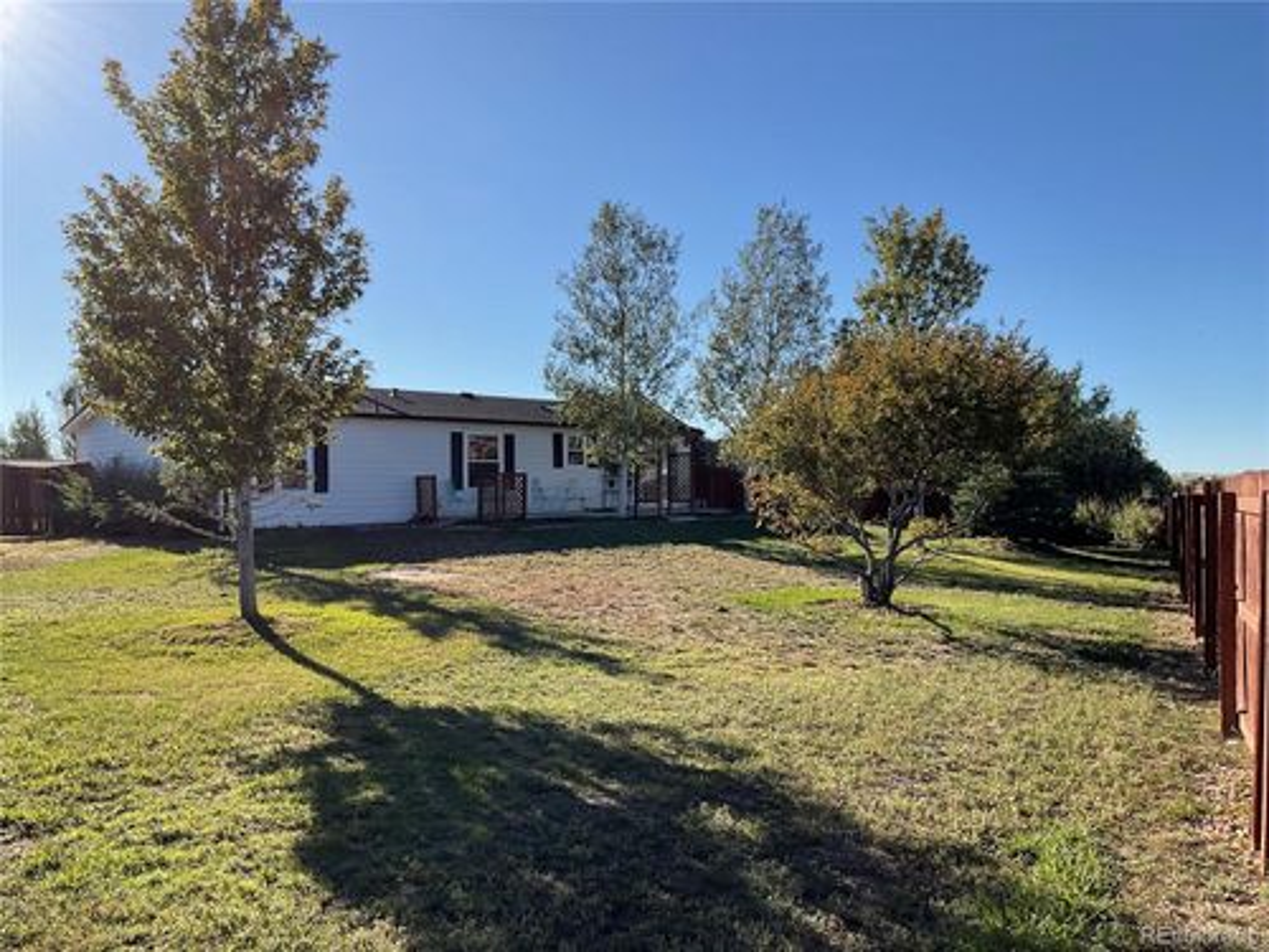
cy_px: 476
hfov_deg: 61.7
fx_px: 1063
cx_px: 634
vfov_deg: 48.2
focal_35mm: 29
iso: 16
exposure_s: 1/1577
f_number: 1.8
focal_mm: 3
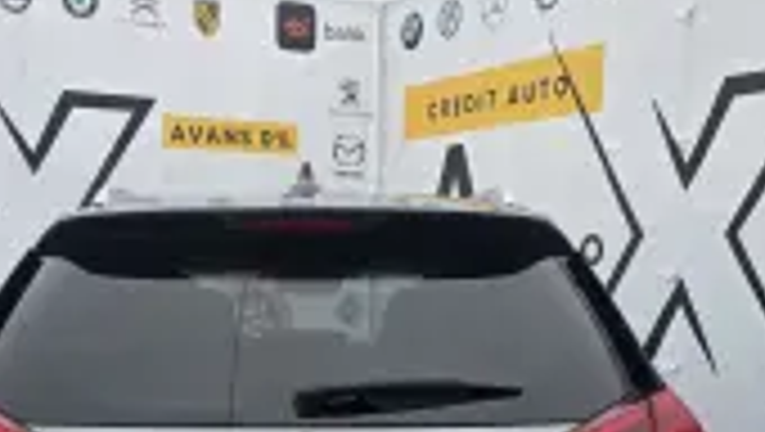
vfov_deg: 21.9
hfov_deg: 39.1
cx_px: 333
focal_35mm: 53
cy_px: 432
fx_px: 1076
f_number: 1.7
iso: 32
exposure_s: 1/359
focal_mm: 6.3
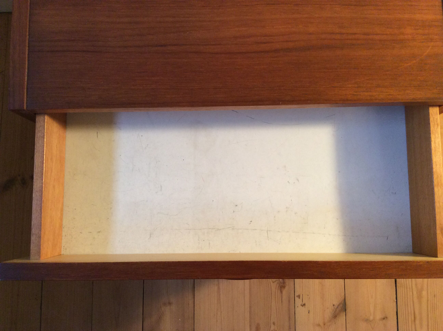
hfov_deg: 56.9
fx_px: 409
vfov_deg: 44.1
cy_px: 166
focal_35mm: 32
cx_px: 222
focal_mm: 3.3
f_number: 2.4
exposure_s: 1/25
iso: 125
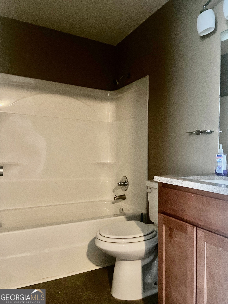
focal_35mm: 26
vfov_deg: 67.3
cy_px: 152
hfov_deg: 53.1
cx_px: 114
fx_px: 228
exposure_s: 1/24
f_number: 1.8
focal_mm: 4.25
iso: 800
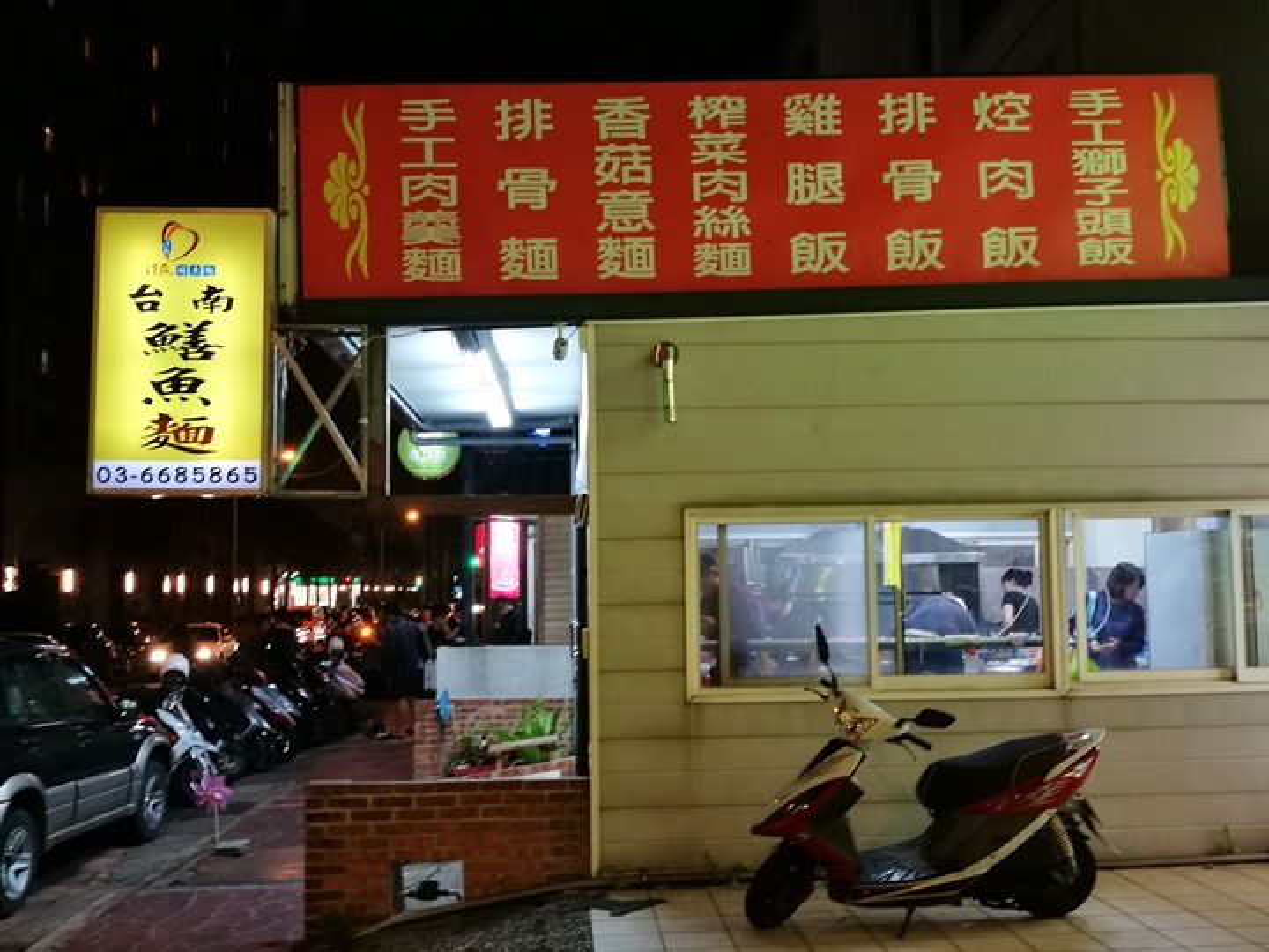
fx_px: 1393
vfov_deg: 37.7
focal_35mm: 38
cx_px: 634
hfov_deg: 49.0
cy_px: 476
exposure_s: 1/30
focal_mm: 4.5
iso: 320
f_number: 2.2
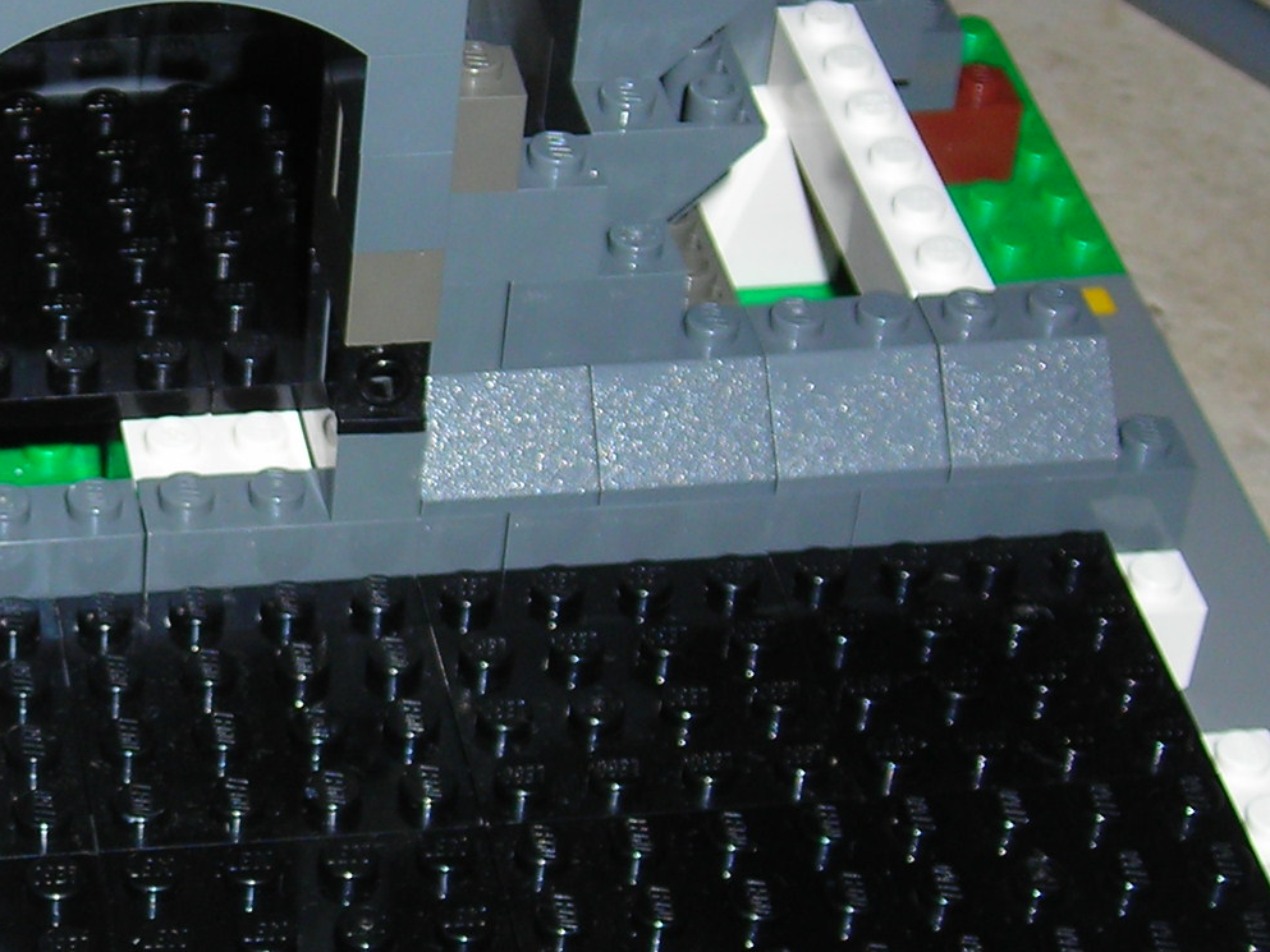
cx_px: -18
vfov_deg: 13.8
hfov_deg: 17.9
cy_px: 570
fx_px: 3926
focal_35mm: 107
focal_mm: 6.8
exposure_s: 1/60.1
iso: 50
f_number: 3.3
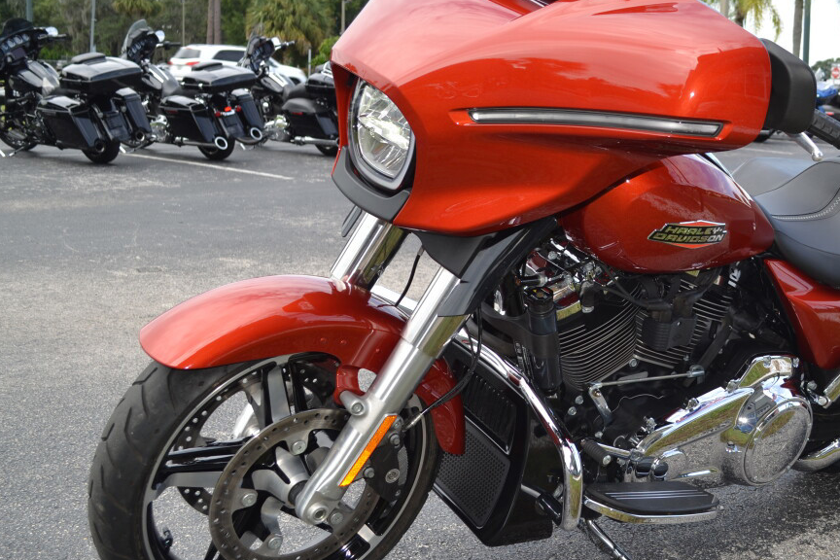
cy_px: 267
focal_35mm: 50
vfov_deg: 27.0
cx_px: 578
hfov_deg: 39.0
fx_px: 1167
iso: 100
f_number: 5.6
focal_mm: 24
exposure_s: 1/200
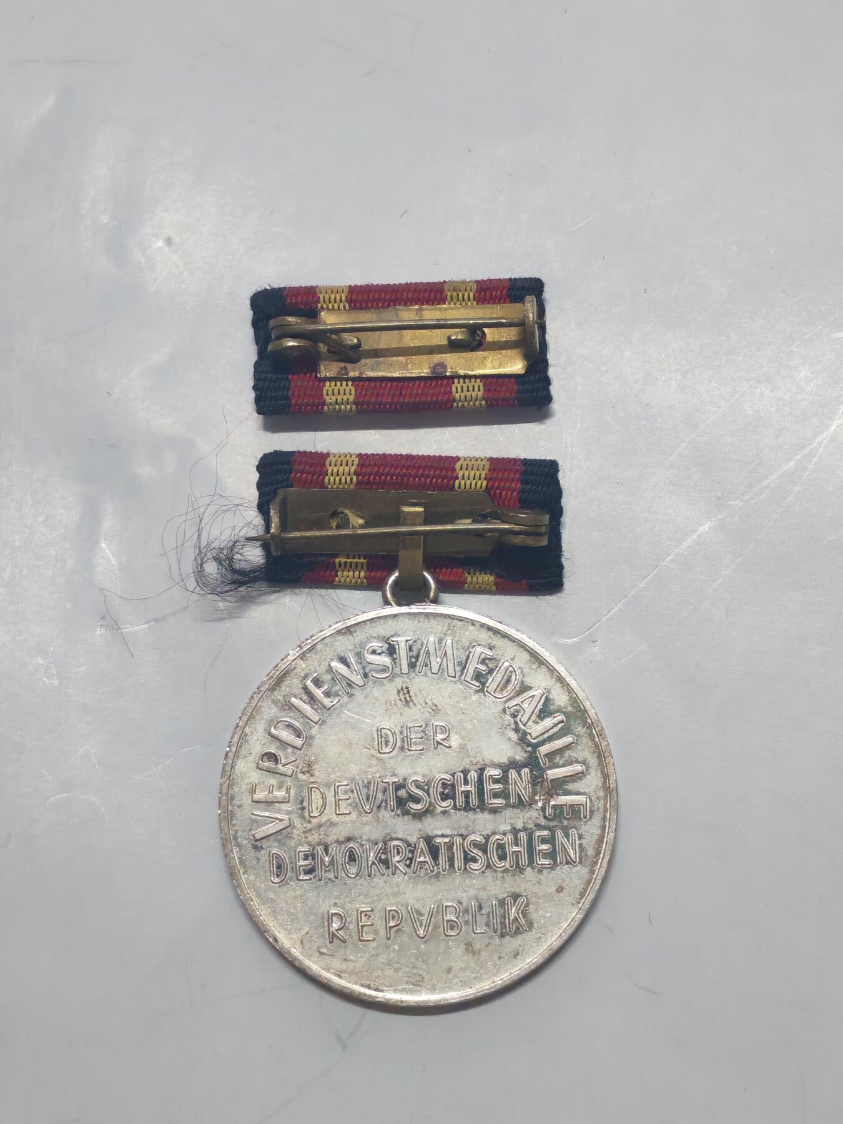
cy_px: 562
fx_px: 2208
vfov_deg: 28.6
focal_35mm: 68
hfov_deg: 21.6
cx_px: 422
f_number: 1.95
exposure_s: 1/33
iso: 640
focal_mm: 5.52
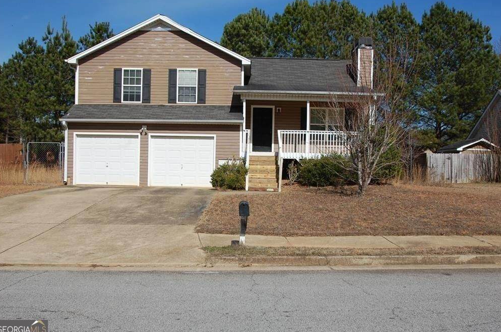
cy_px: 166
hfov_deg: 55.9
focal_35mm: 34
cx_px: 254
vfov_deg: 38.8
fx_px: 473
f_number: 11
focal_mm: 22
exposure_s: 1/400
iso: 200
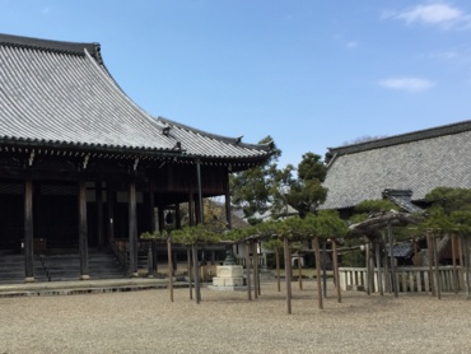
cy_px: 164
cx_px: 145
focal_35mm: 47
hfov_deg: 39.8
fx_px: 640
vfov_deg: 30.9
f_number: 2.2
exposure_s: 1/1647
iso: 32
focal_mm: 4.15
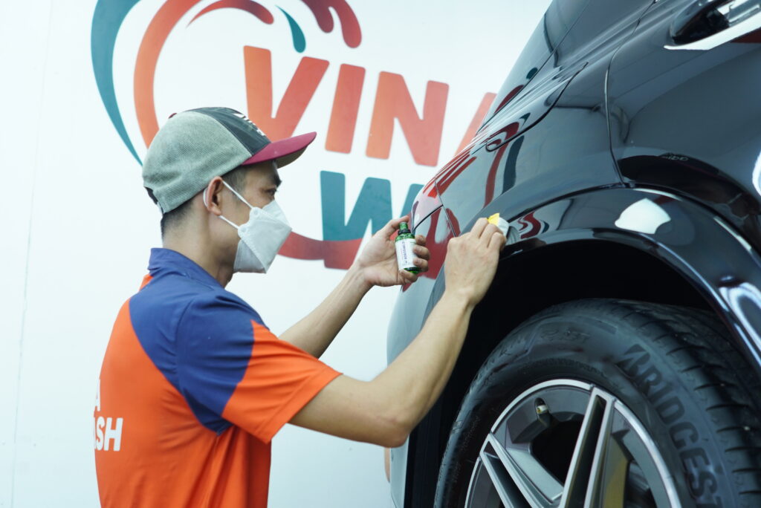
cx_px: 380
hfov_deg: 46.4
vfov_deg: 31.9
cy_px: 254
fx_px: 888
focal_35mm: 42
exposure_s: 1/250
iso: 500
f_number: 2.8
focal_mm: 28
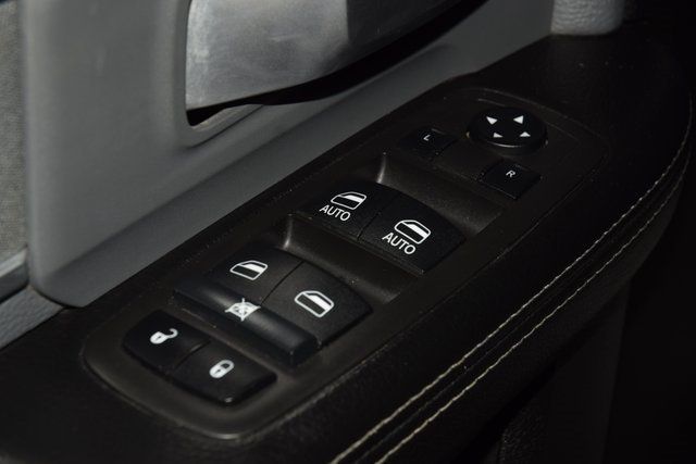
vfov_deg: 13.0
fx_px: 2030
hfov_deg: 19.5
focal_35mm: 105
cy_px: 232
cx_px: 348
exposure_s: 1/125
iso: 100
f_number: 8
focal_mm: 70
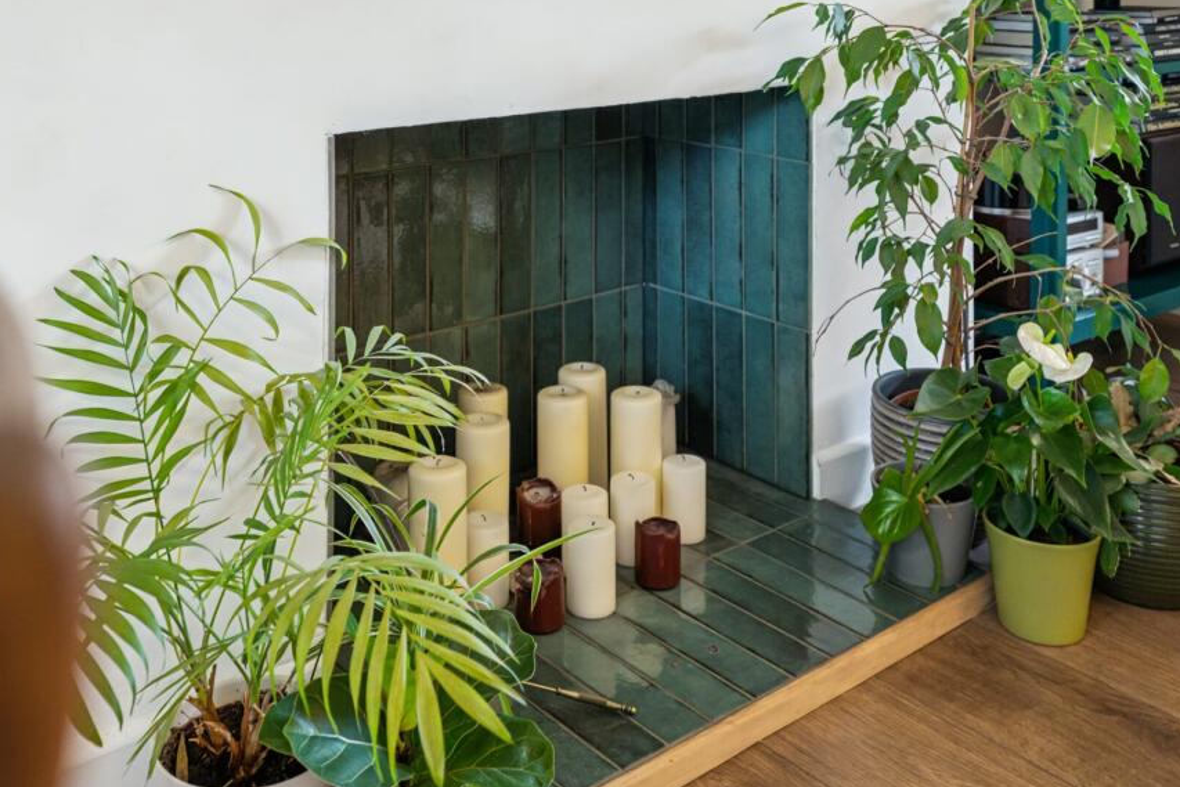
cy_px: 445
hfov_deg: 53.1
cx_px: 564
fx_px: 1180
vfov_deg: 36.8
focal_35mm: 36
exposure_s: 1/13
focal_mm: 20
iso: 800
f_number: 2.8
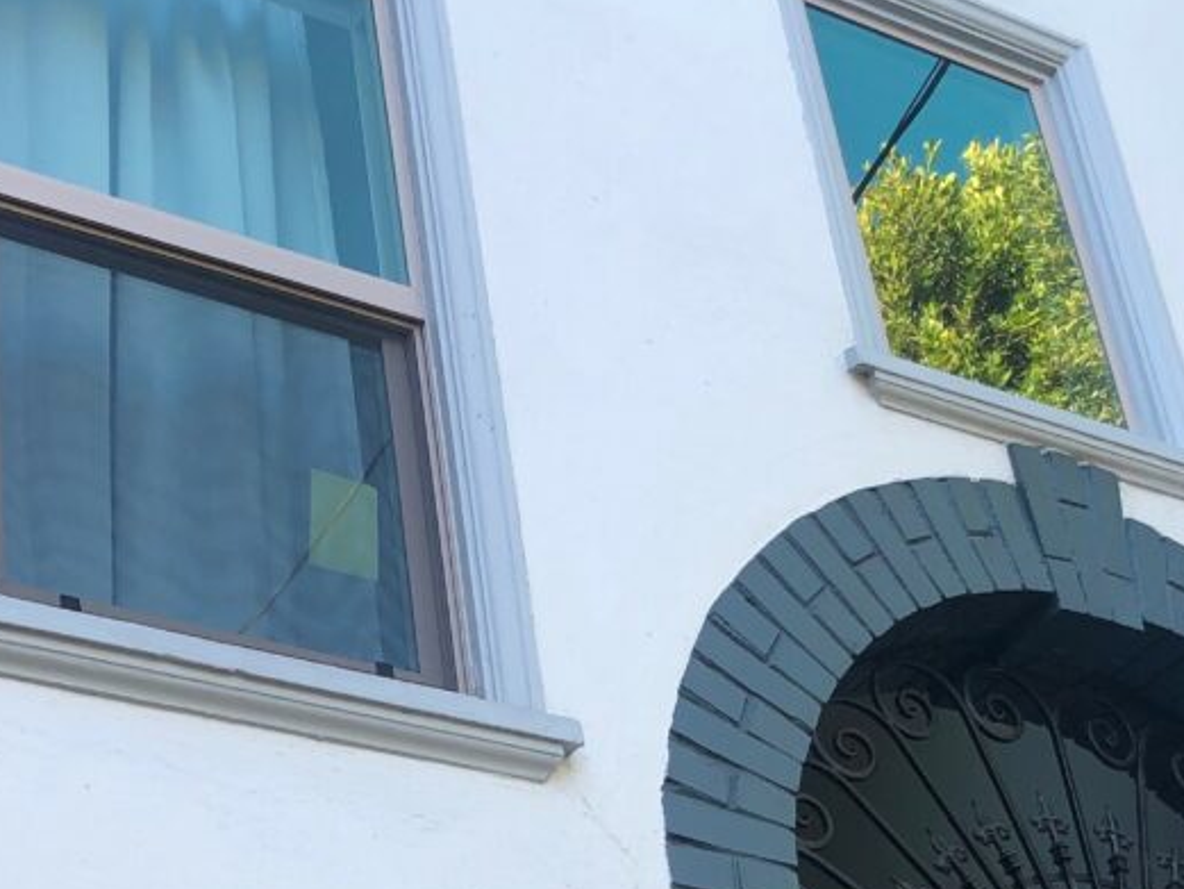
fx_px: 1471
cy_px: 475
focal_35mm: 43
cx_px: 457
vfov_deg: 33.6
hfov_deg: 43.6
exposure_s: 1/127
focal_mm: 4
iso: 20
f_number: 1.8
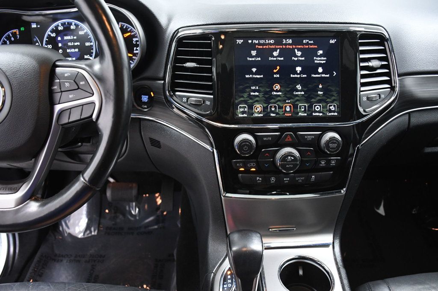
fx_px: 328
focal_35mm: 27
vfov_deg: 47.9
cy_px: 146
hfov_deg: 67.4
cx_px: 219
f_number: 4
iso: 2500
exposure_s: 1/60
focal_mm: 18
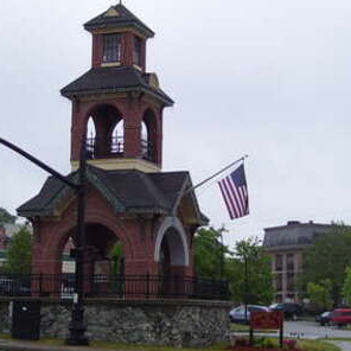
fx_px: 987
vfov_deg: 20.2
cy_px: 184
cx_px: 126
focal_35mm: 86
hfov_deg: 20.1
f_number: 2.7
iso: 80
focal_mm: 6
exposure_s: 1/350
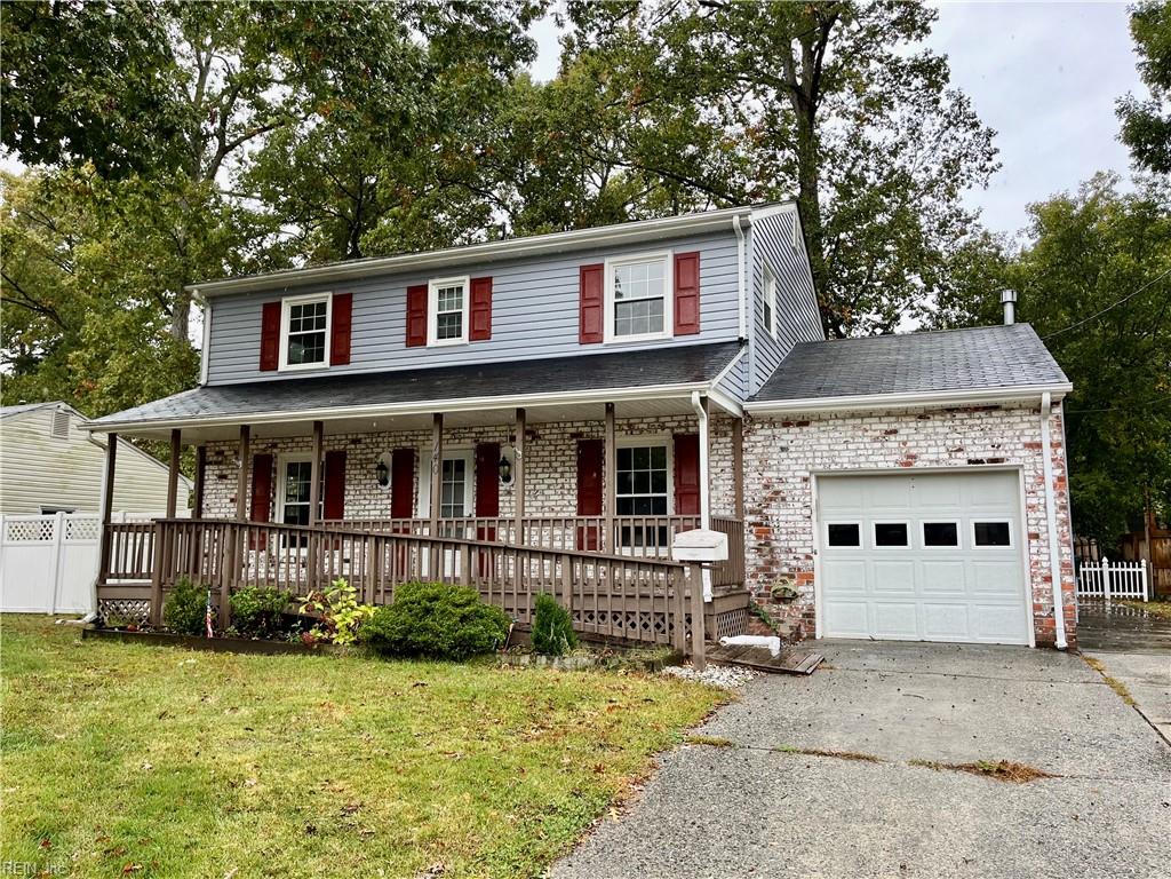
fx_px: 880
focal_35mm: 26
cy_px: 440
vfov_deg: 53.1
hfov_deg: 67.3
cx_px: 586
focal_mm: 5.1
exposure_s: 1/400
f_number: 1.6
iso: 50
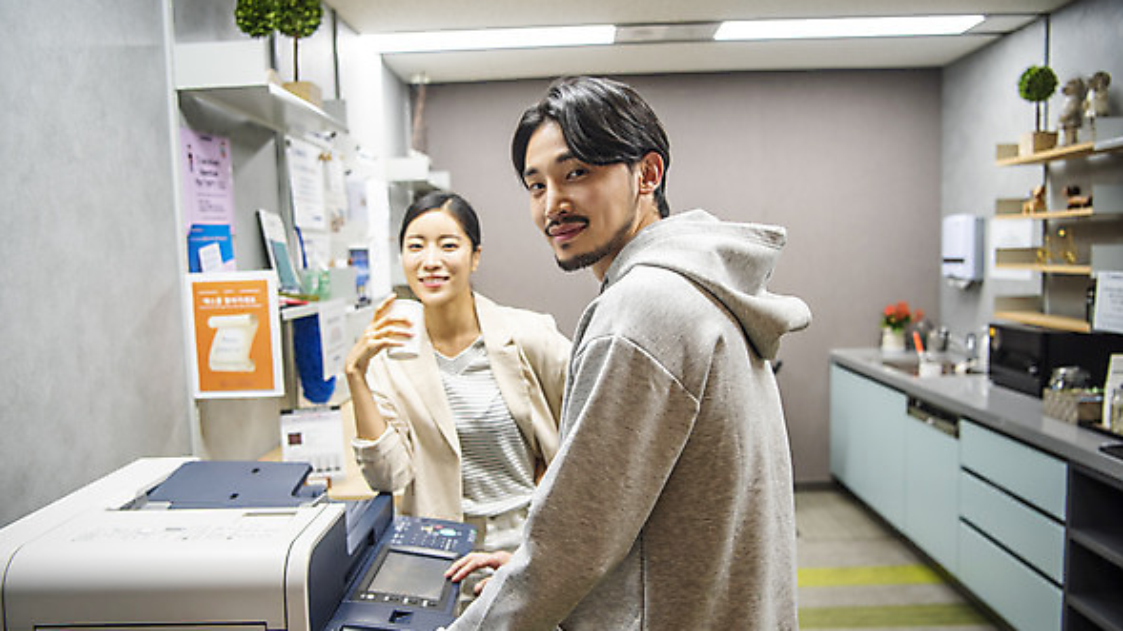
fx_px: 953
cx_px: 554
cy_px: 343
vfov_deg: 36.6
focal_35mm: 32
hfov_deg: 61.0
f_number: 2.8
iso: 500
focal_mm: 30
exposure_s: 1/100
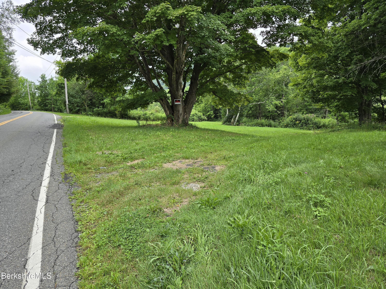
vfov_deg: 58.9
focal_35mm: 23
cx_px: 193
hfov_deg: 73.9
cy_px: 144
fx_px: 256
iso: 12
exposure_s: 1/300
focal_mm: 6.3
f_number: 1.7
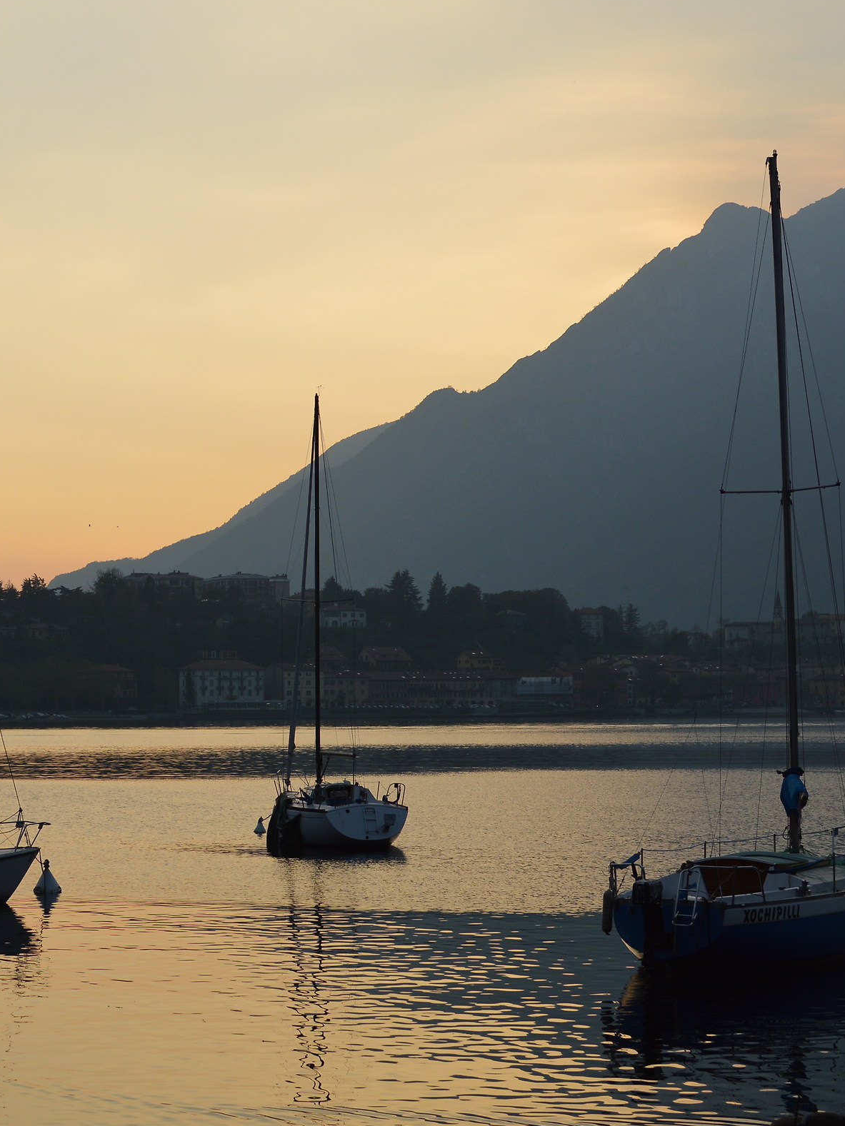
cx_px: 129
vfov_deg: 25.4
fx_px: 2497
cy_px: 564
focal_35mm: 77
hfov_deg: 19.0
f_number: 5
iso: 200
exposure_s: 1/640
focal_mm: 35
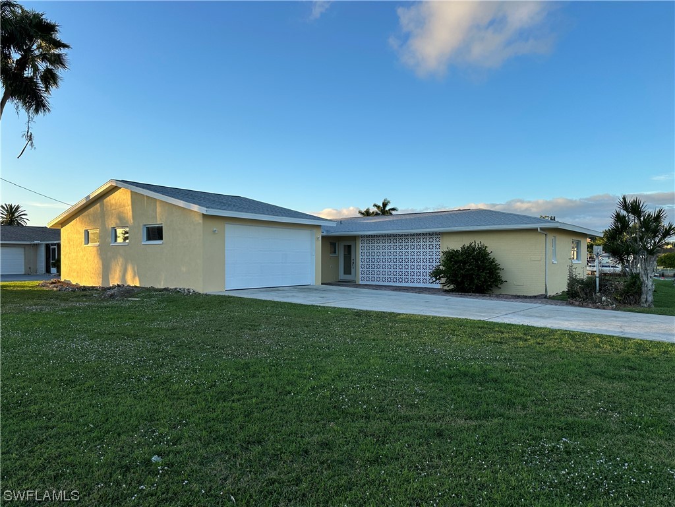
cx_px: 338
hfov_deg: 71.6
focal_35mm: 24
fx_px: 468
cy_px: 254
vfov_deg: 56.8
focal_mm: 6.86
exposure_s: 1/1212
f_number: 1.78
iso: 80
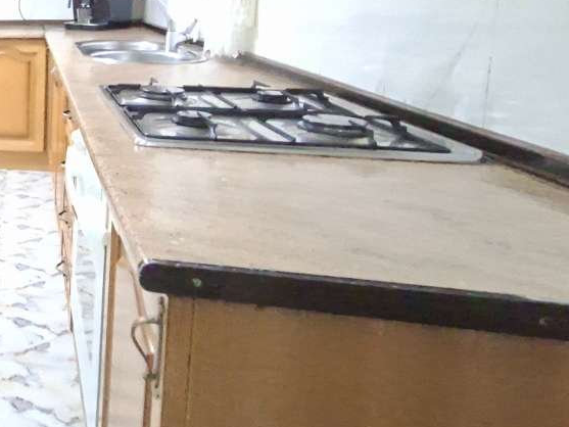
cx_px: -136
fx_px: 575
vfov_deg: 38.5
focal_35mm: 35
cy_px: 61
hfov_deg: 37.5
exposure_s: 1/13
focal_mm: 1.74
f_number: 2.2
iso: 640
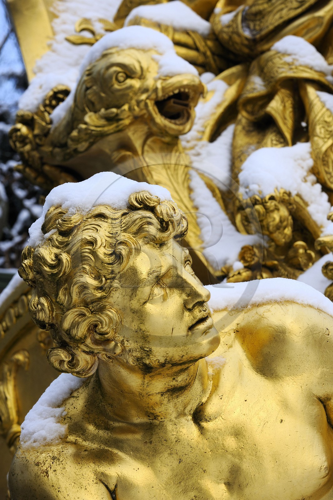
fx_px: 1668
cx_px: 166
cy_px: 250
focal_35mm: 120
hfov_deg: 11.4
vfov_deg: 17.1
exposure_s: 1/160
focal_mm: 120
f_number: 8
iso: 200
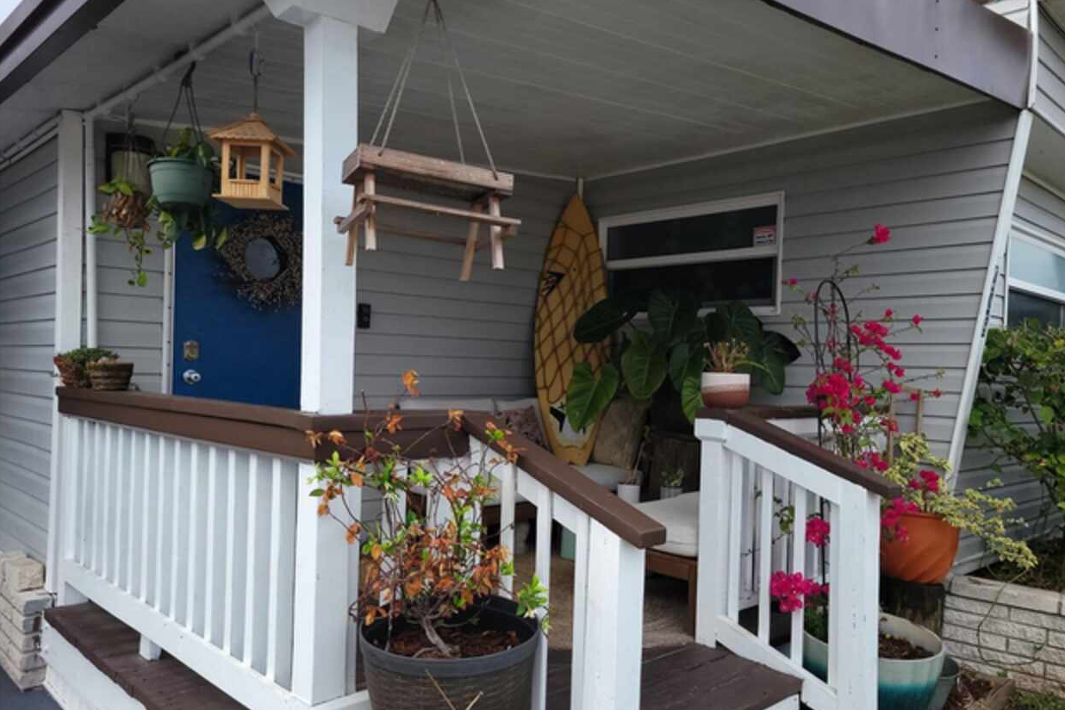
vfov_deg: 46.4
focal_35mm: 28
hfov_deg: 65.5
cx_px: 549
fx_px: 828
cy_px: 369
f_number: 1.8
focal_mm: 5.4
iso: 80
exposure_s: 1/770
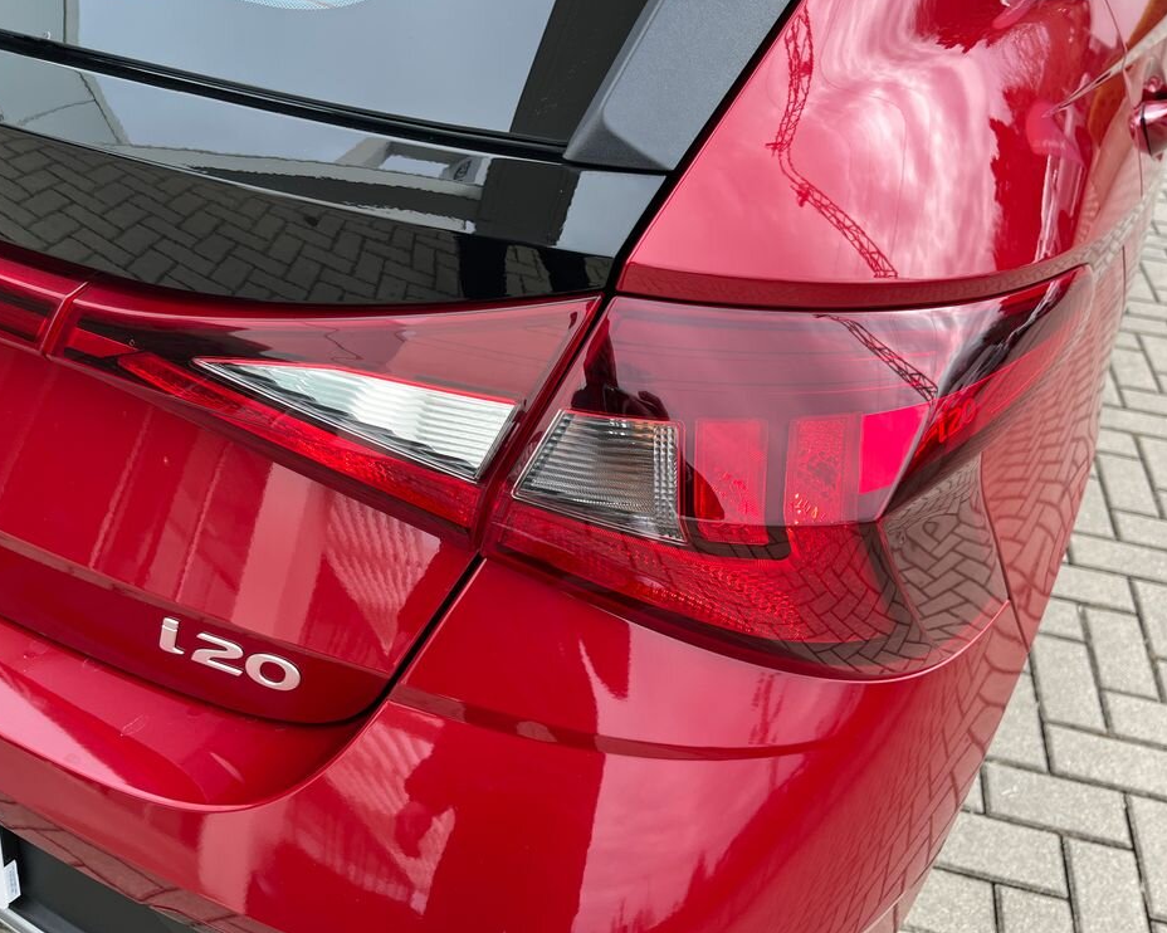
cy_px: 472
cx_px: 587
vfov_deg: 51.5
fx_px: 967
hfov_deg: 62.2
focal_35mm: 28
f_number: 1.6
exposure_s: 1/502
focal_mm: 5.1
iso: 50
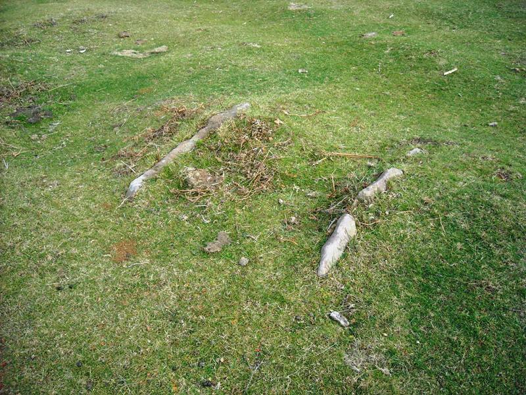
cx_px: 263
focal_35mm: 35
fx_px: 532
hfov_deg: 52.6
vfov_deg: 40.7
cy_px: 198
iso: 64
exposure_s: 1/419
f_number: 2.8
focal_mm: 5.7
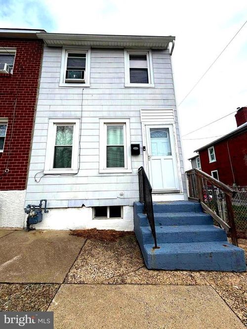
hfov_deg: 85.7
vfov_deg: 102.1
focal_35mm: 14
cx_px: 124
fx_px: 133
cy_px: 164
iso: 20
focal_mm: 2.22
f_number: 2.2
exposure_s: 1/888
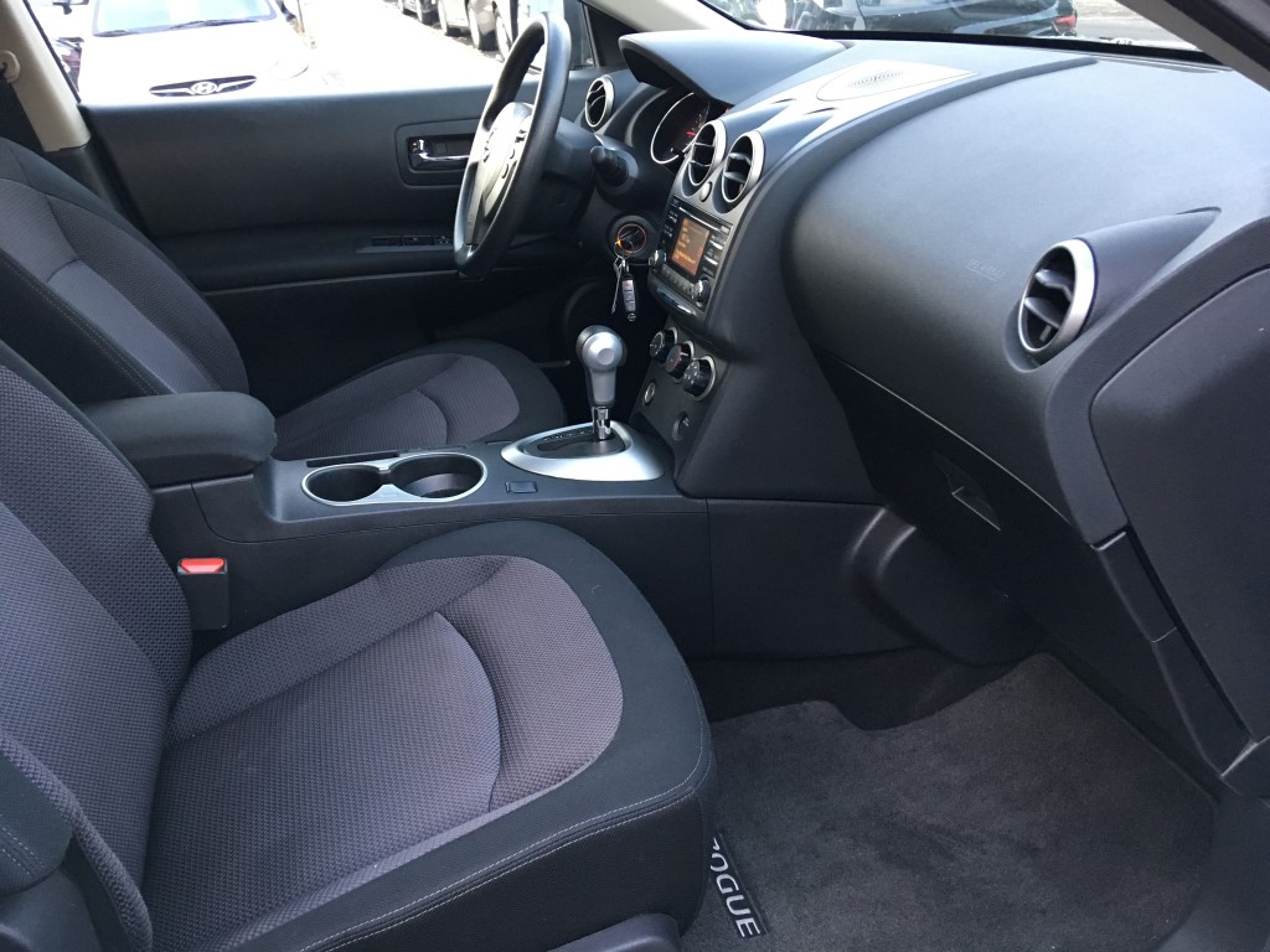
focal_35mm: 29
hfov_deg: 61.7
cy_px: 476
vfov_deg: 48.2
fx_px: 1064
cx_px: 635
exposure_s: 1/30
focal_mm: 4.15
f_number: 2.2
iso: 125
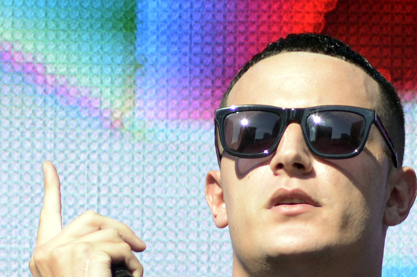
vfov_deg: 2.9
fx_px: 5507
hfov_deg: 4.3
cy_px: 218
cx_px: 307
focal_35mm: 476
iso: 320
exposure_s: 1/1600
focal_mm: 300
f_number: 5
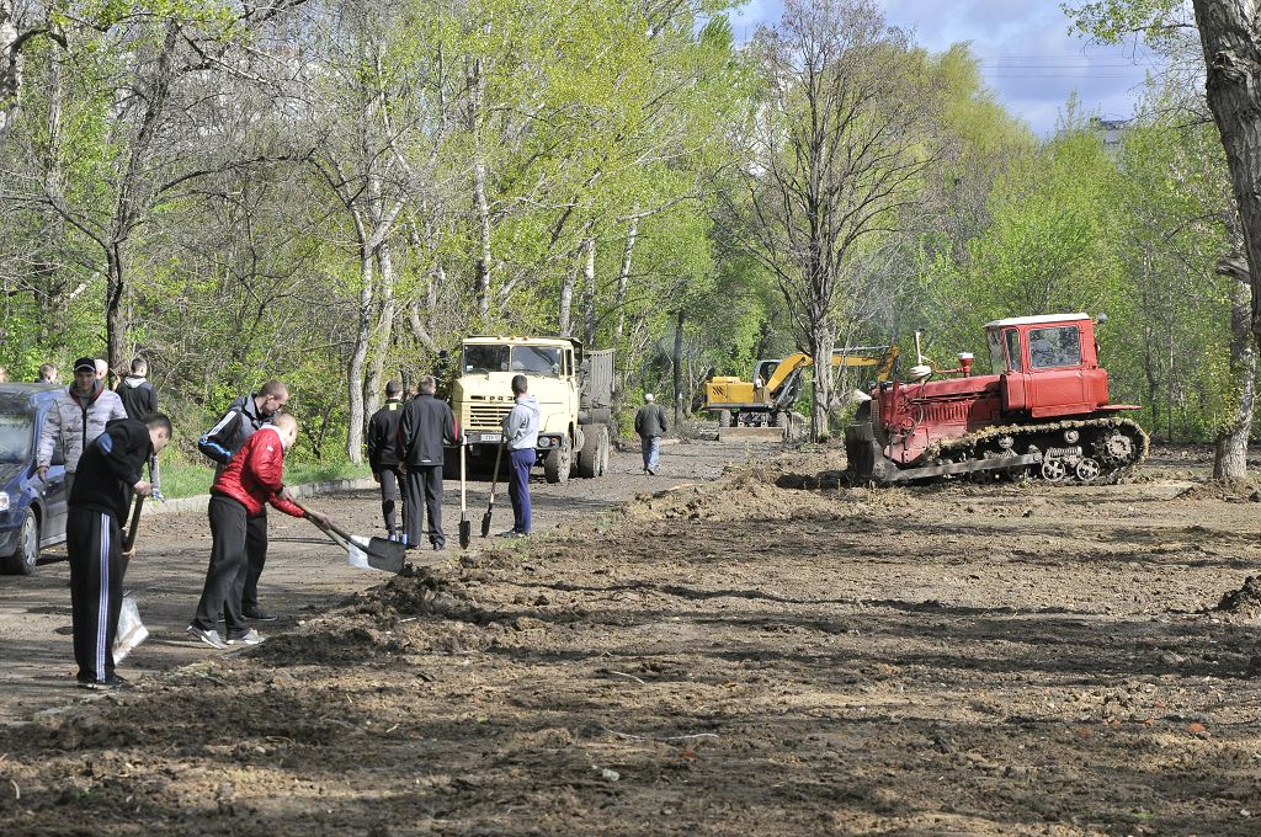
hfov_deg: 18.2
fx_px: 3936
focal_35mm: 112
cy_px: 418
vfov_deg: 12.1
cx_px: 630
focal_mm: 75
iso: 800
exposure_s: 1/1600
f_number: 10
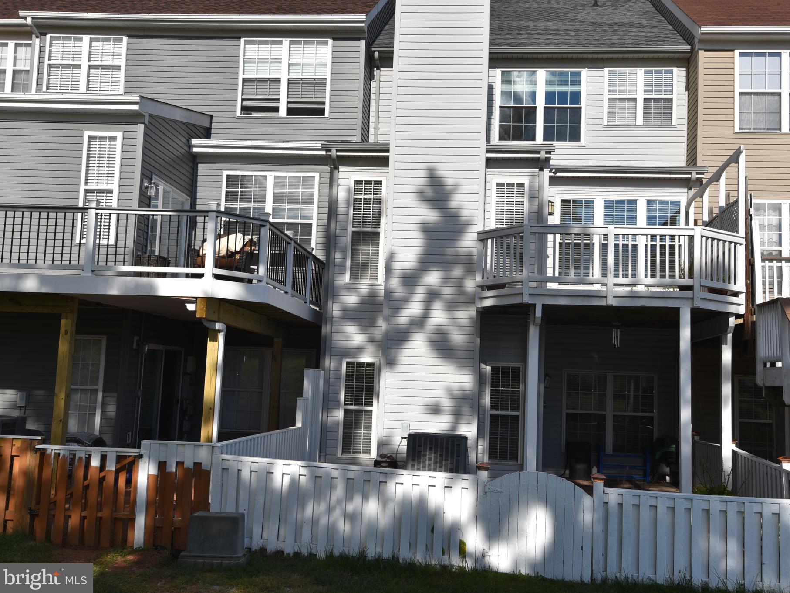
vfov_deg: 37.7
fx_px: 867
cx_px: 442
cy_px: 297
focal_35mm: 38
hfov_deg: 48.9
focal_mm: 35
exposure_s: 1/200
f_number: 10
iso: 100
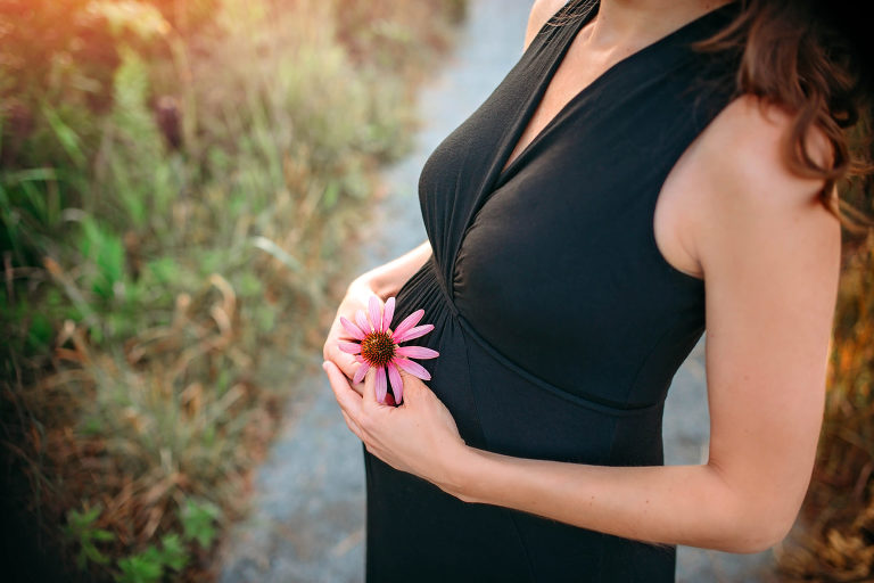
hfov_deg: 54.4
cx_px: 437
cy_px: 292
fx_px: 850
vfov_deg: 37.9
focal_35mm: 35
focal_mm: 35
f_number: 2
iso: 200
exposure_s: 1/400
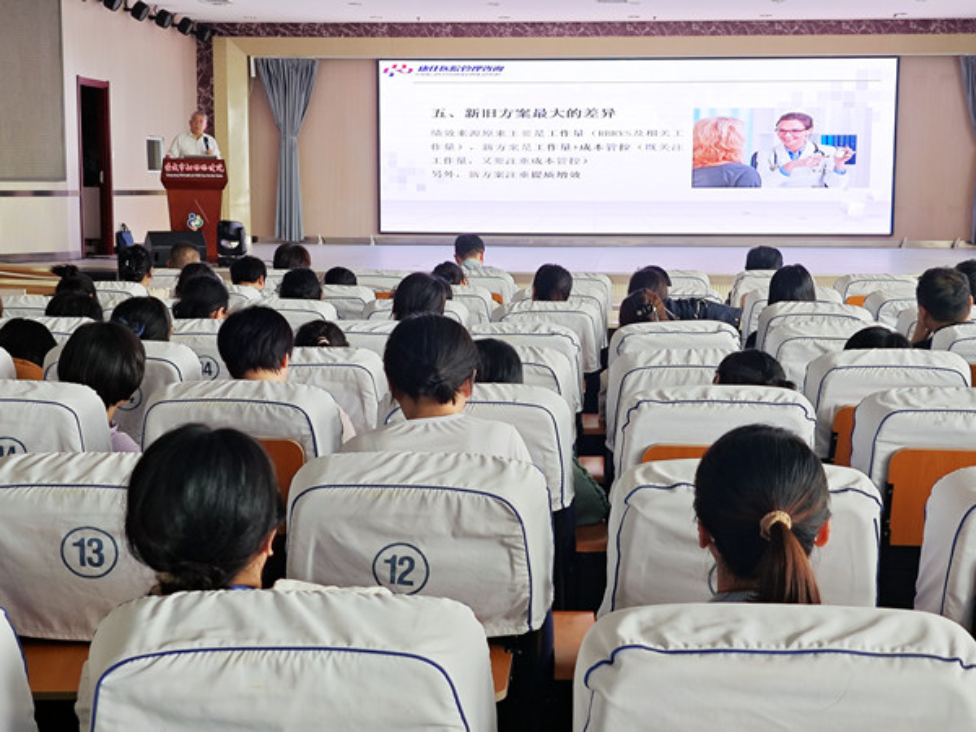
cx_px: 488
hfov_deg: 35.5
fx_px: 1523
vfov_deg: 27.0
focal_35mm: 54
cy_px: 366
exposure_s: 1/100
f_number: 1.6
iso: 64
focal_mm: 6.55
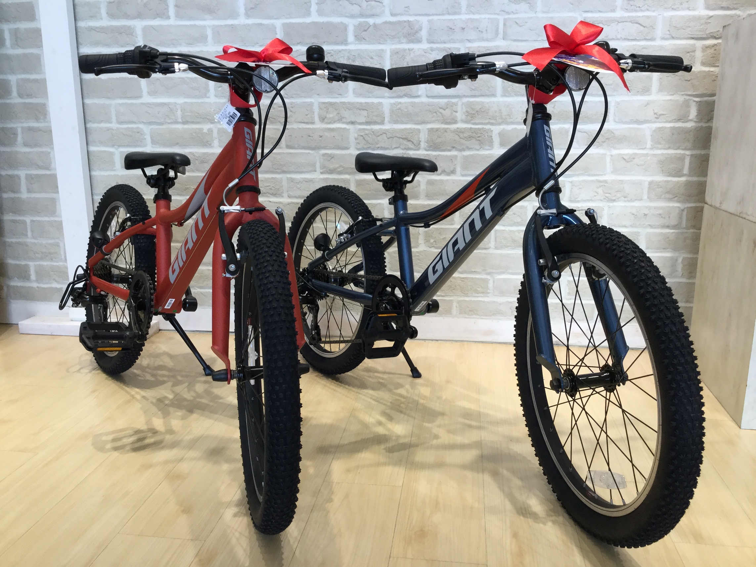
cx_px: 378
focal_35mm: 31
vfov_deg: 45.4
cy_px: 284
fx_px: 677
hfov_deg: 58.3
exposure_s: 1/30
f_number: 2.4
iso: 25
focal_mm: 3.3
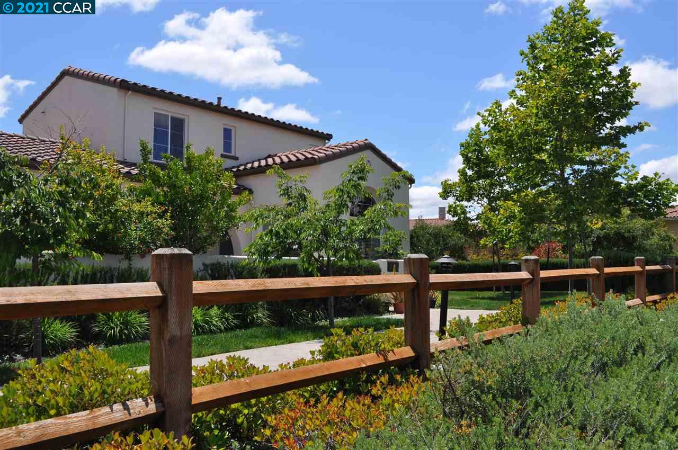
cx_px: 339
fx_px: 621
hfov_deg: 57.3
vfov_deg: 39.9
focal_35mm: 33
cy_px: 225
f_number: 10
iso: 200
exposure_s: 1/400
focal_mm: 22
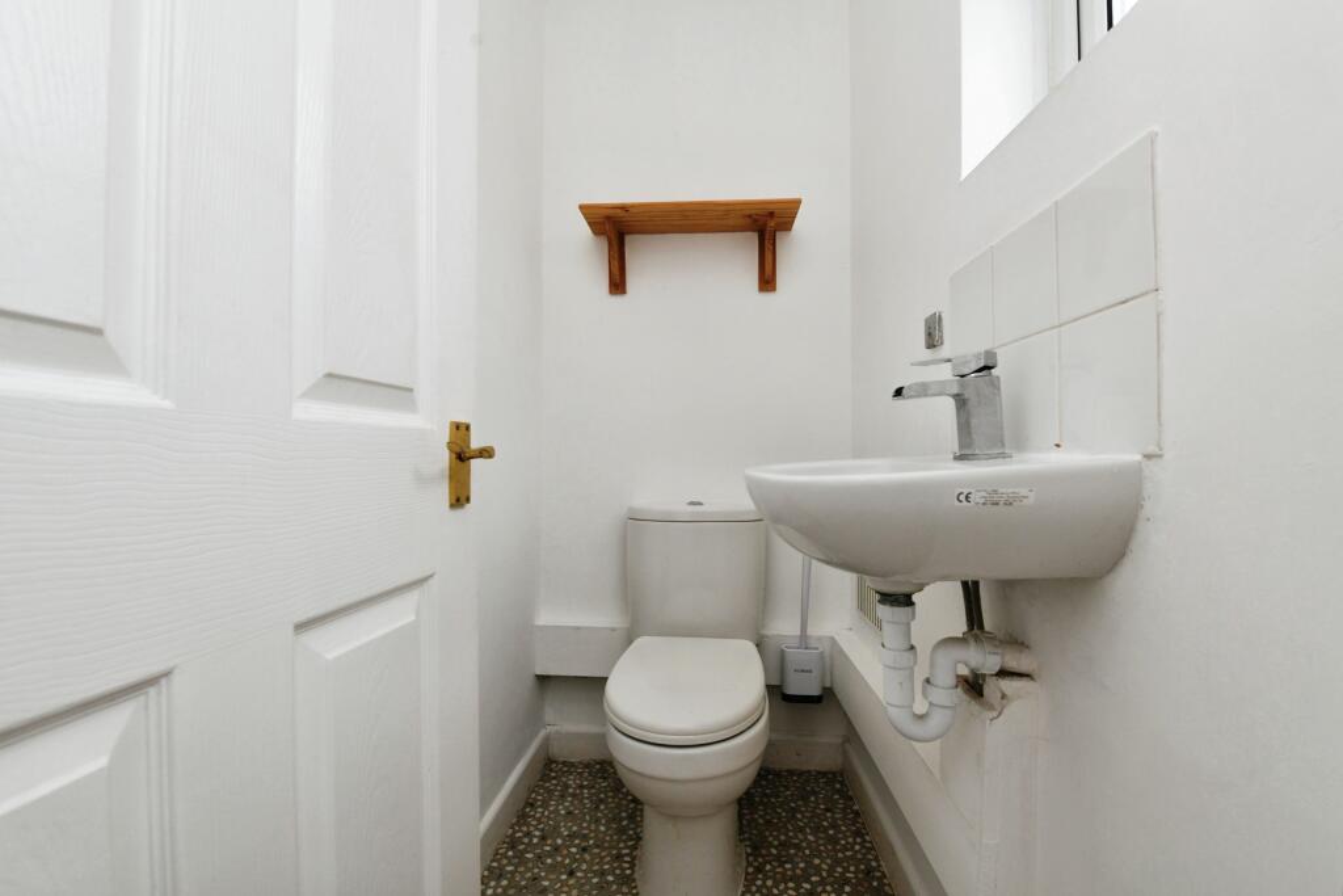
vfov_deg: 77.3
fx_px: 560
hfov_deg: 100.4
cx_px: 672
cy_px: 448
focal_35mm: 15
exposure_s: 1/60
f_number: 8
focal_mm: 15
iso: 800
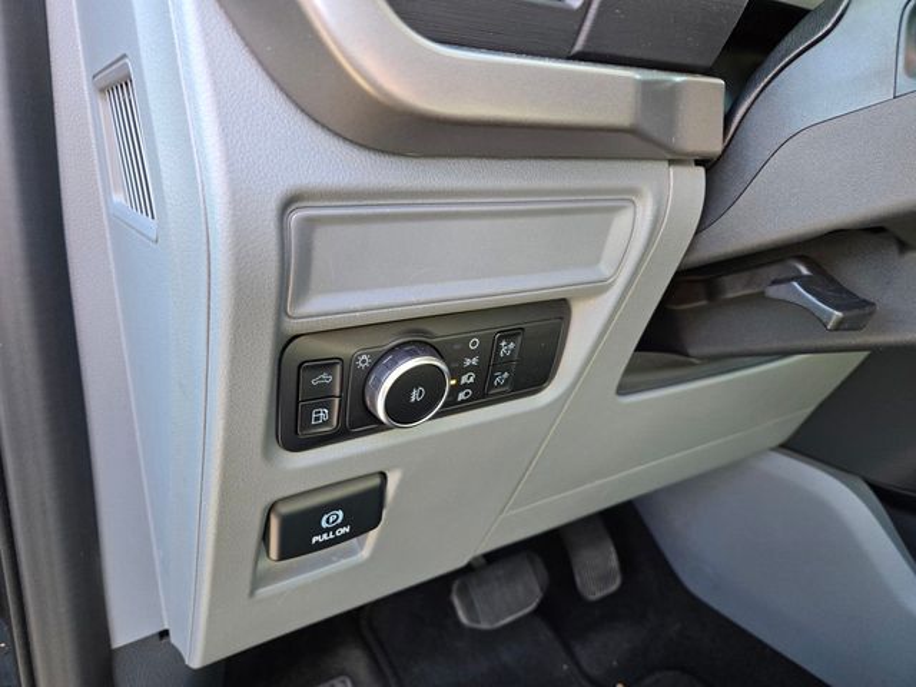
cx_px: 458
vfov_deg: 58.9
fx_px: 609
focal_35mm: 23
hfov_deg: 73.9
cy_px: 344
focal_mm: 5.4
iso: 250
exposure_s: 1/120
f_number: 1.8
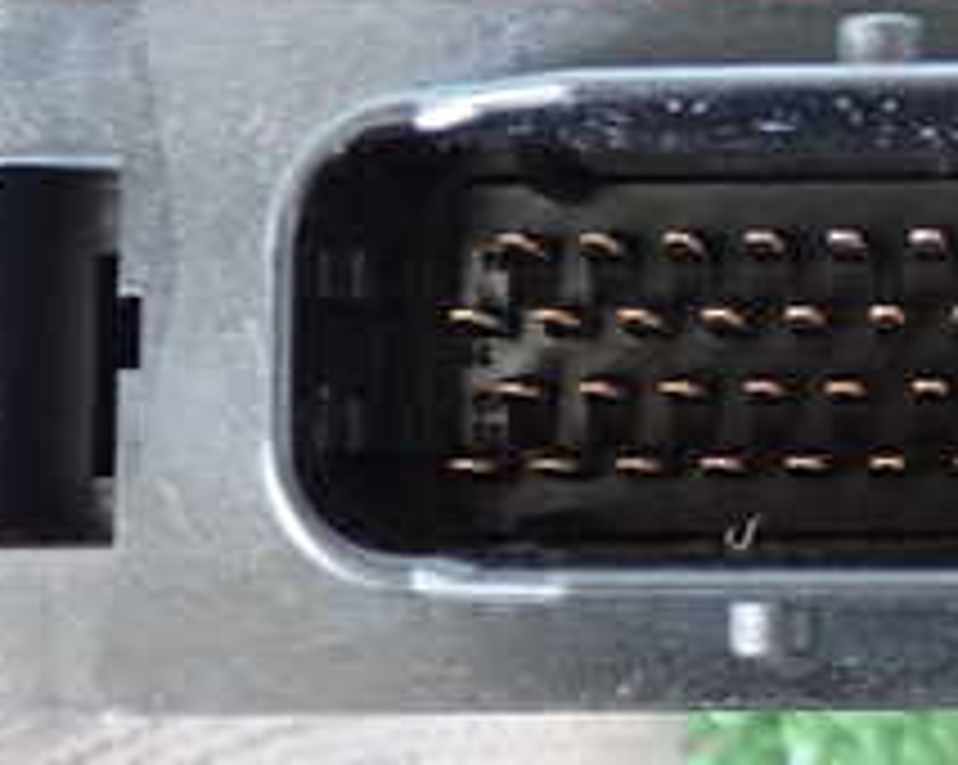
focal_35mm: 99
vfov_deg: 15.5
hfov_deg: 18.7
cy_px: 230
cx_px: 1030
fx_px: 2804
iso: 800
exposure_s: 1/30
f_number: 2.5
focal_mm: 6.37
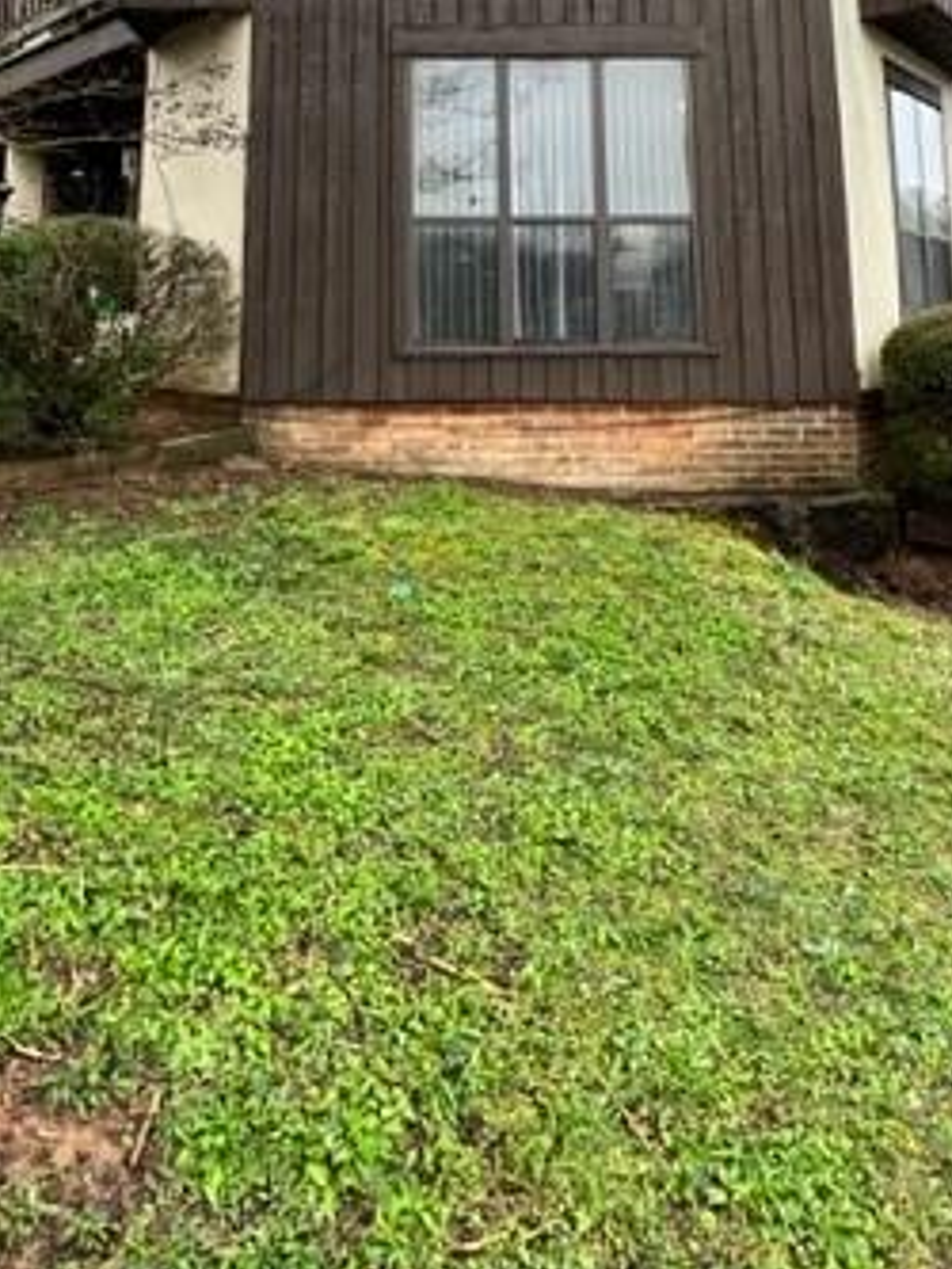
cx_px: 423
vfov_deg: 60.9
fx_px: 916
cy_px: 175
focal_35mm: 25
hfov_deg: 54.8
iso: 80
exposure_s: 1/99
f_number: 1.8
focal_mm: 1.57
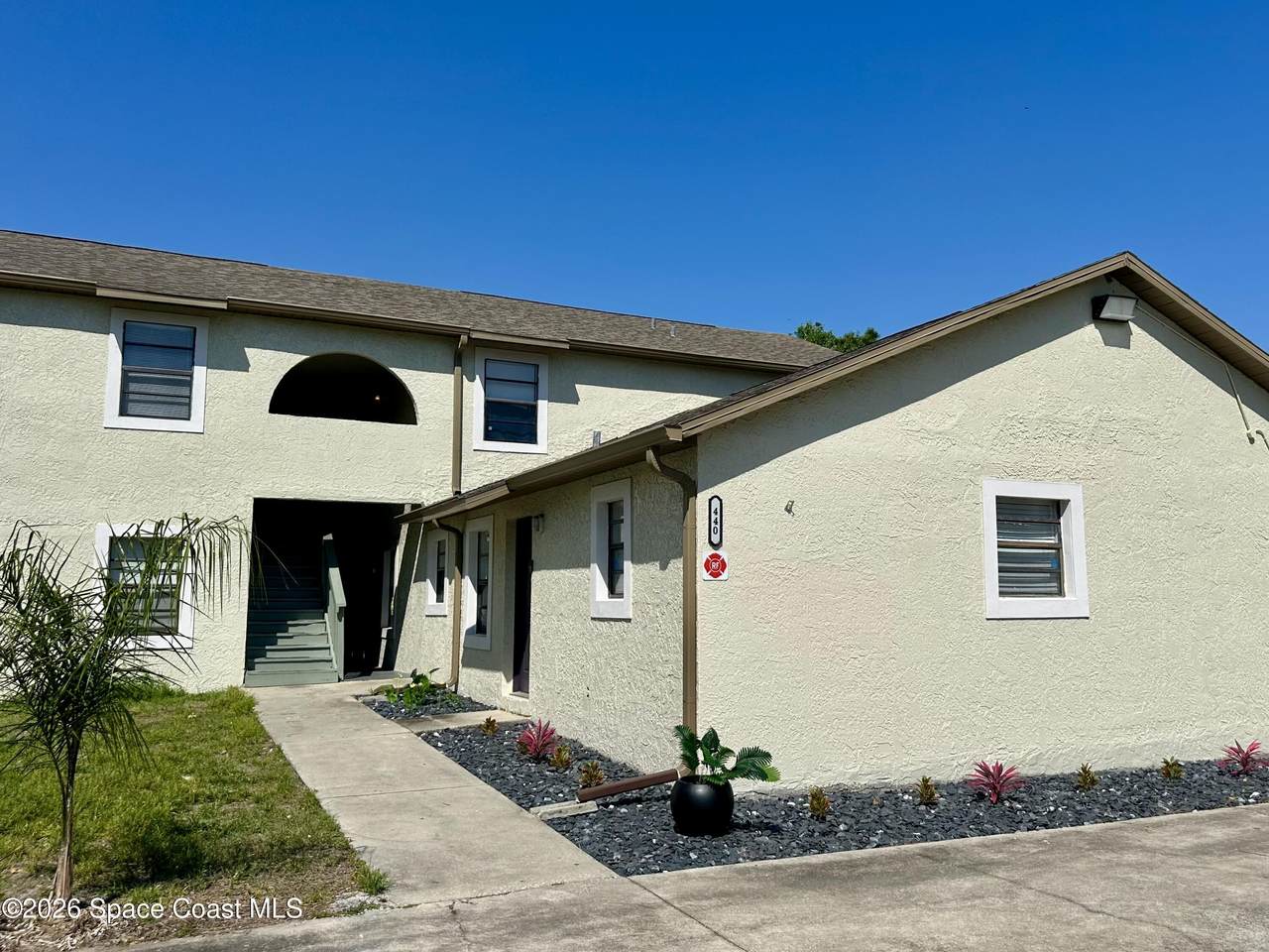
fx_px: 880
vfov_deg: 56.8
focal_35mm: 24
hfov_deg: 71.6
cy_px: 476
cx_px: 634
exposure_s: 1/9709
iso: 80
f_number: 1.78
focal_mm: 6.86
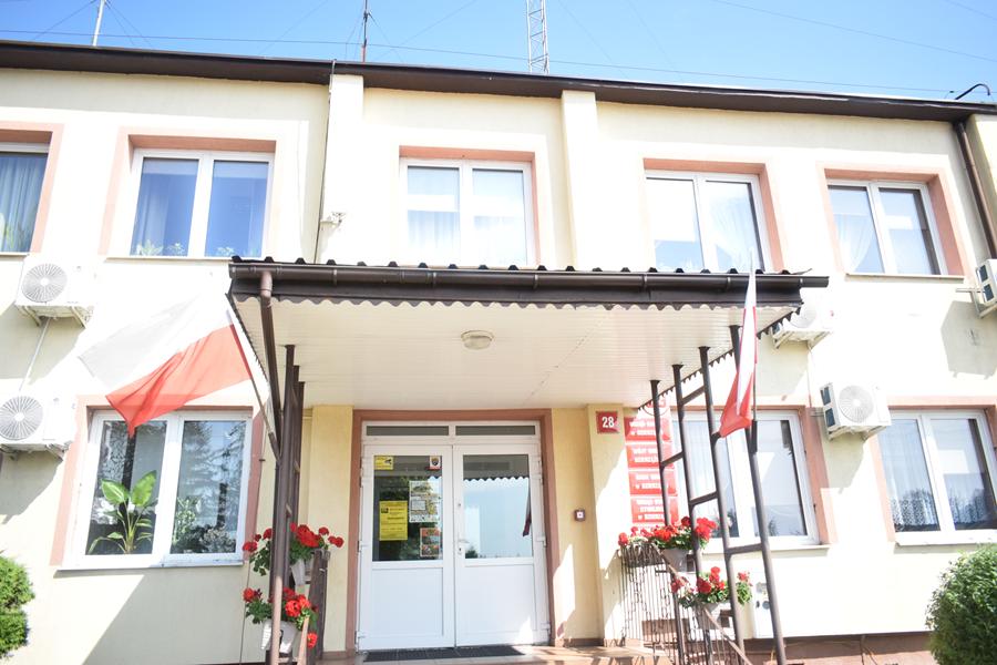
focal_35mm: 27
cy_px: 332
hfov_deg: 67.4
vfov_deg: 47.9
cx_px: 498
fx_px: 748
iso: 1600
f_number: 4
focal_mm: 18
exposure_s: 1/4000
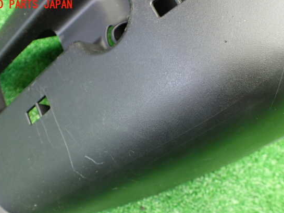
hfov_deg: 55.3
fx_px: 271
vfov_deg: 42.9
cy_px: 116
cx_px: 134
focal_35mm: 33
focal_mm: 5.4
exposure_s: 1/50
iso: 800
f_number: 2.3
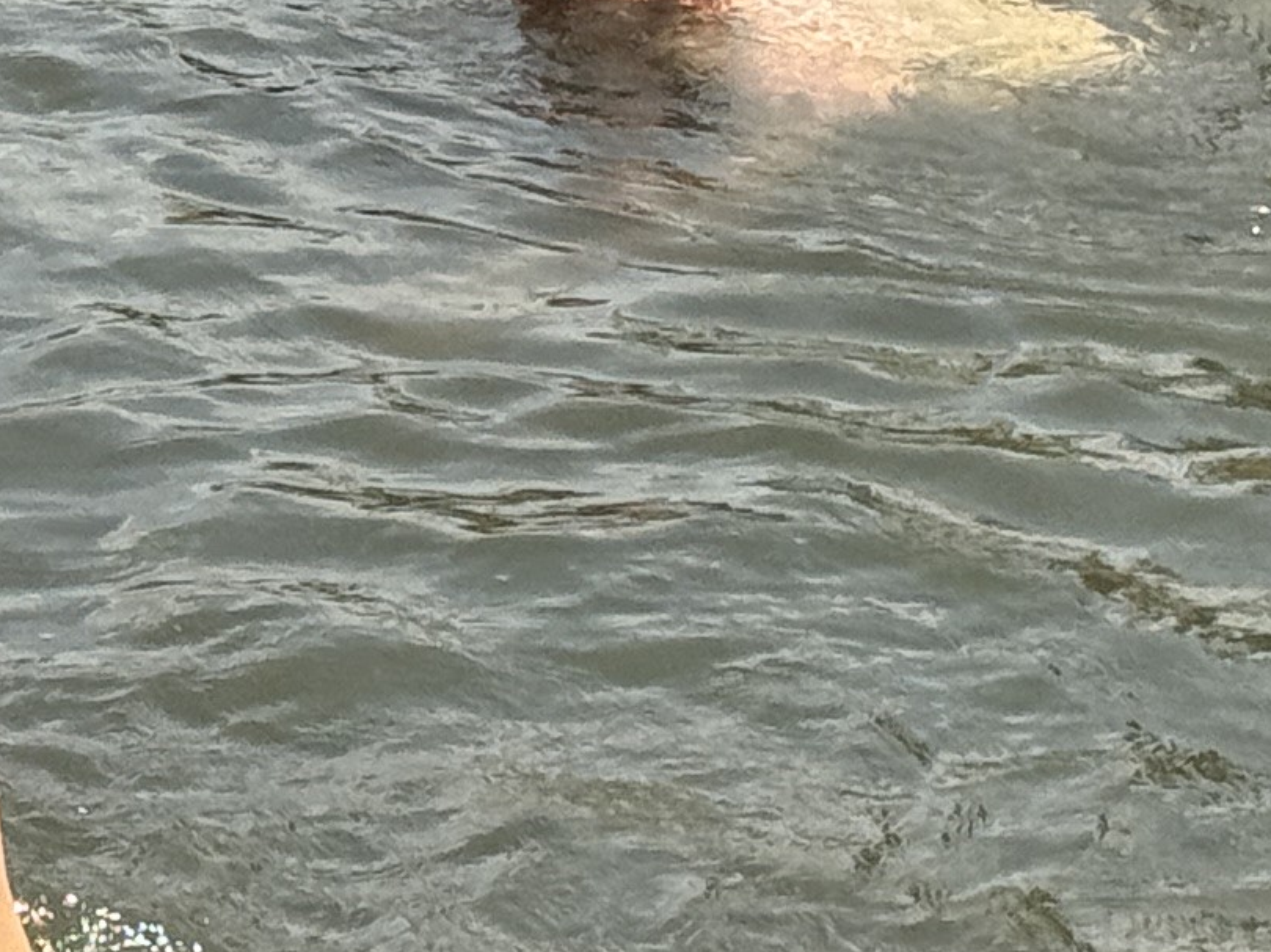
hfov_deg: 8.2
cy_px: 3
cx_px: -206
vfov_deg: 6.2
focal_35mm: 239
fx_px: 8773
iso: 64
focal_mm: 6.76
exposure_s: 1/3257
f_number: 1.78
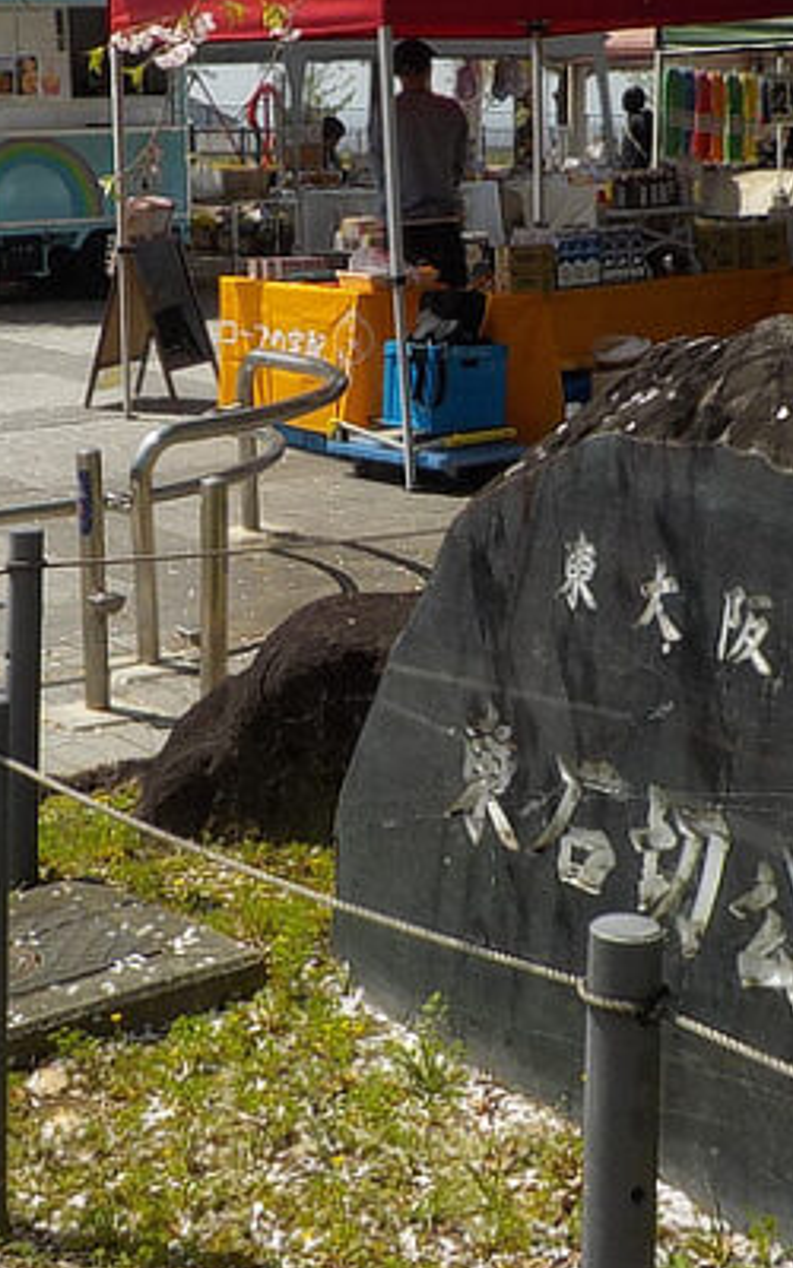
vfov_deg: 33.2
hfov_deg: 21.3
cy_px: 422
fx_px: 2109
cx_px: 339
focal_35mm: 61
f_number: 3.3
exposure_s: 1/1600
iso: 125
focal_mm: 4.1
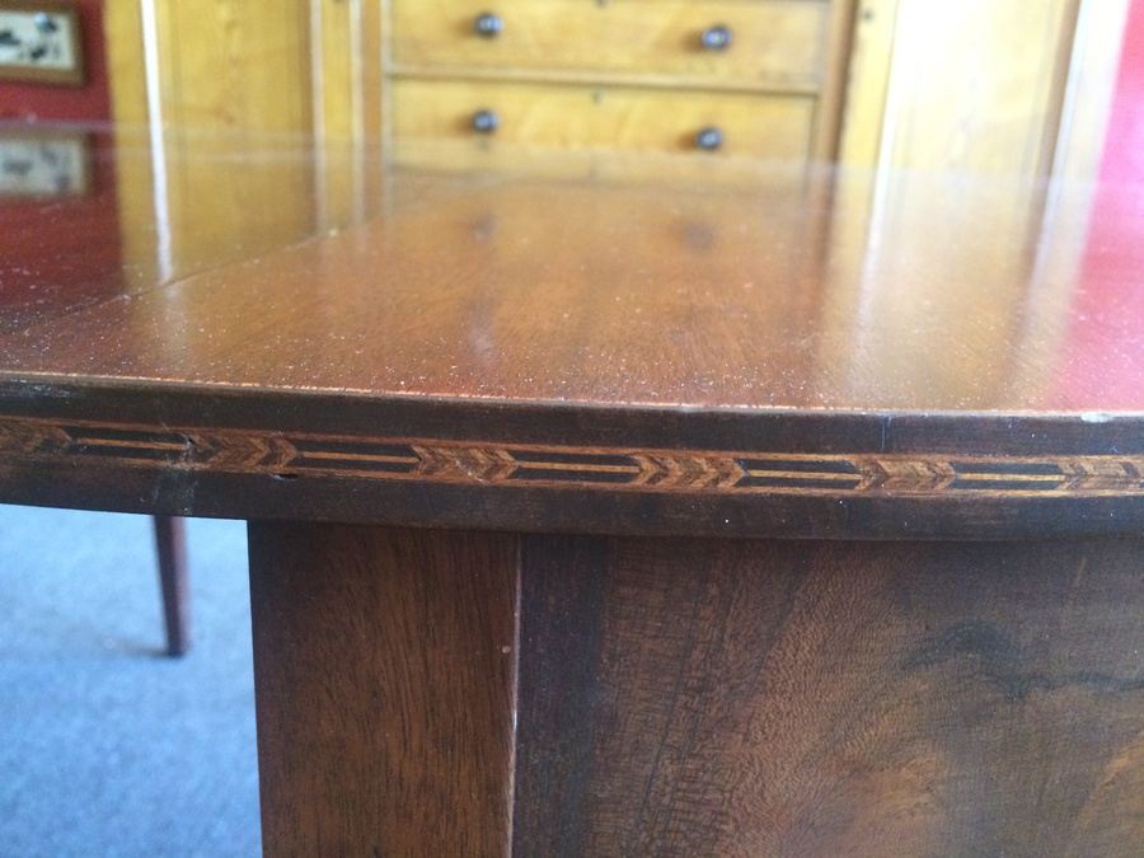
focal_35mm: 30
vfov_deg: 46.8
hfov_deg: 60.0
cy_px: 429
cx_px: 572
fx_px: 991
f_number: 2.2
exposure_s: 1/15
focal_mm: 4.12
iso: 320
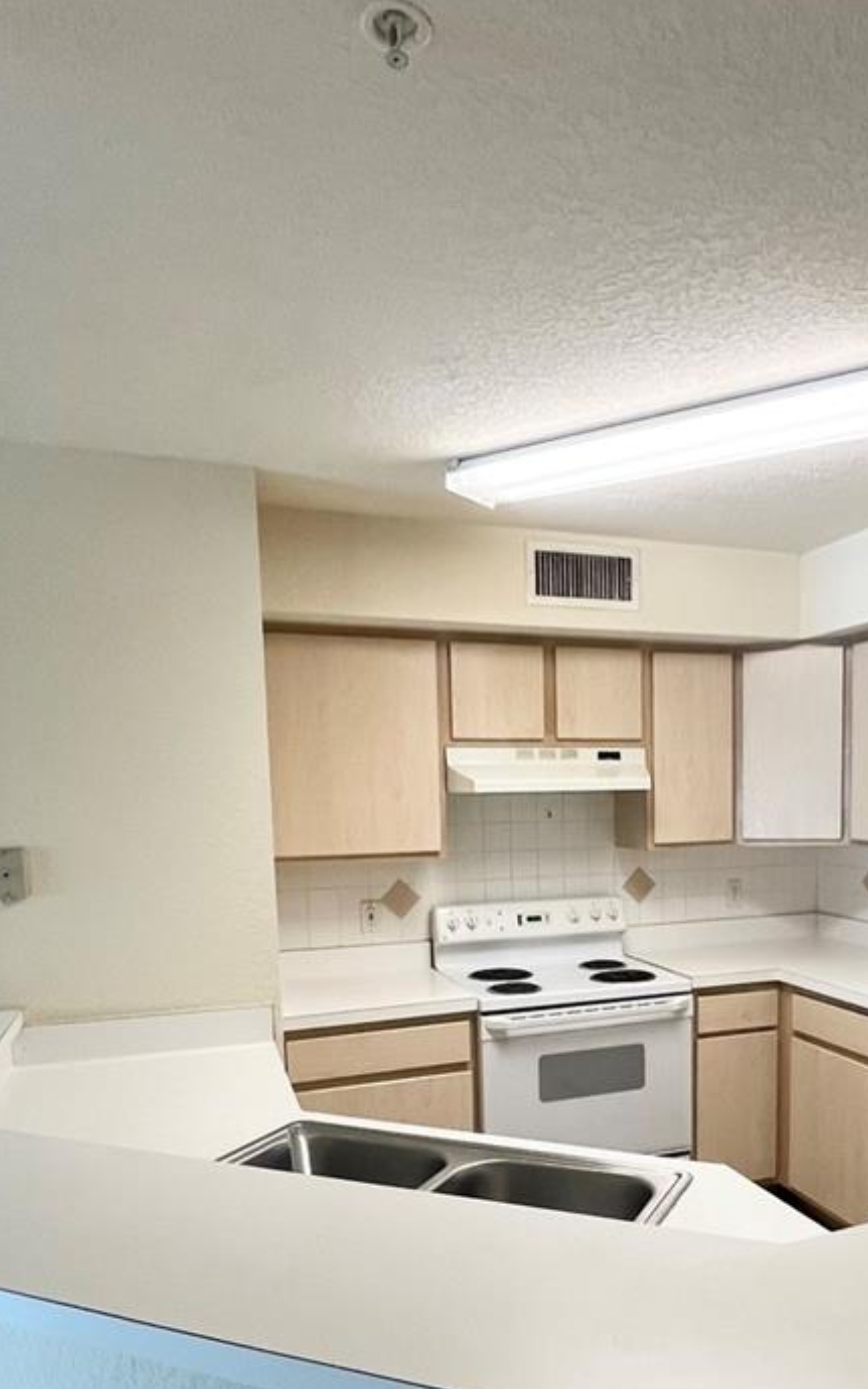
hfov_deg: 50.0
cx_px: 594
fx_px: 908
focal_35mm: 24
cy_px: 899
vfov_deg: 73.0
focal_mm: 1.57
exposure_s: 1/120
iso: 200
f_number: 1.8
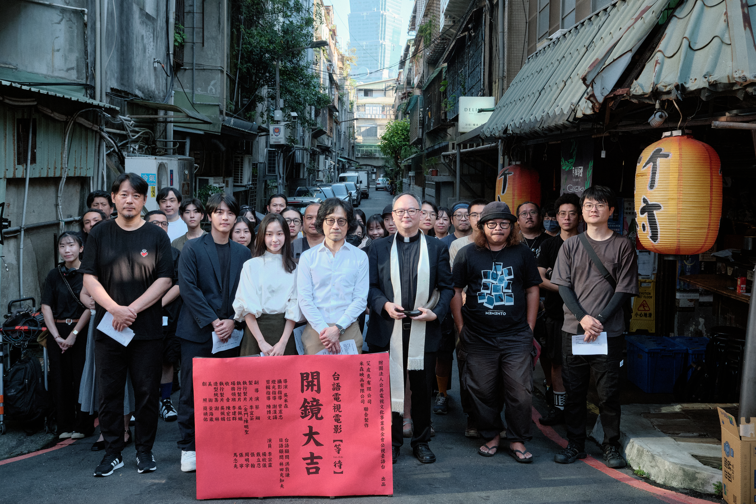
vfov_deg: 35.9
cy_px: 252
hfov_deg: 51.9
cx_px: 378
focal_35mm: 37
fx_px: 777
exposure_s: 1/250
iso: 1000
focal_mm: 24.7
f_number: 5.6
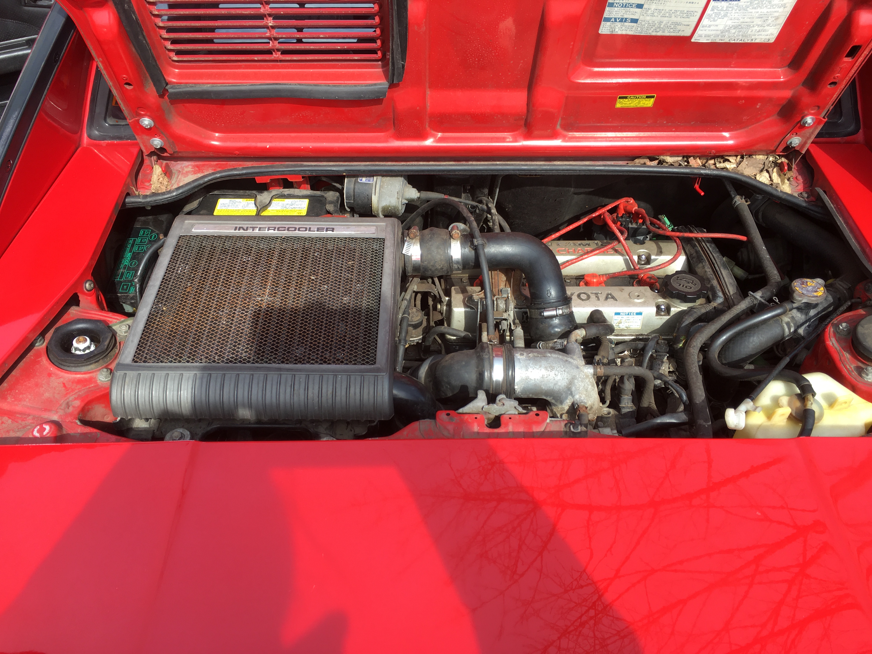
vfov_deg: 48.2
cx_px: 436
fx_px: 731
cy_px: 327
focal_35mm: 29
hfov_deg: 61.7
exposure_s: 1/405
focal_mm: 4.15
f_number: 2.2
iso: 25
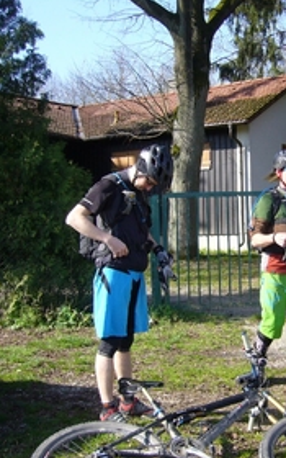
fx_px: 661
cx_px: 252
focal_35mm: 53
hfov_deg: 23.8
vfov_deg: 38.2
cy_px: 214
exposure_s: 1/400
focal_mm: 5.8
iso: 80
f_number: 2.8
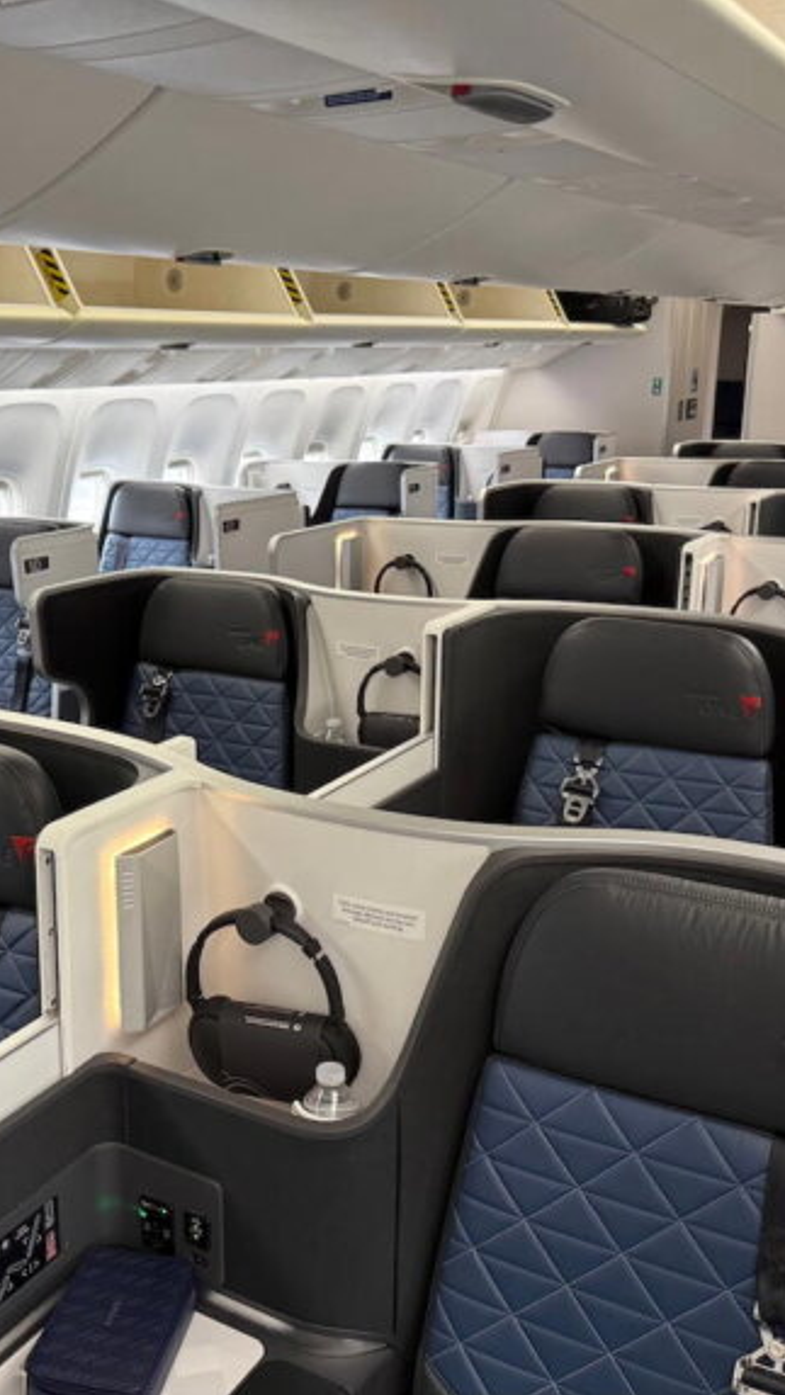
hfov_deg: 33.2
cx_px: 211
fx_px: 1295
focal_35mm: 35
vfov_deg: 56.6
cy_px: 698
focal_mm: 6.76
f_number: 1.78
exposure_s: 1/71
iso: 200
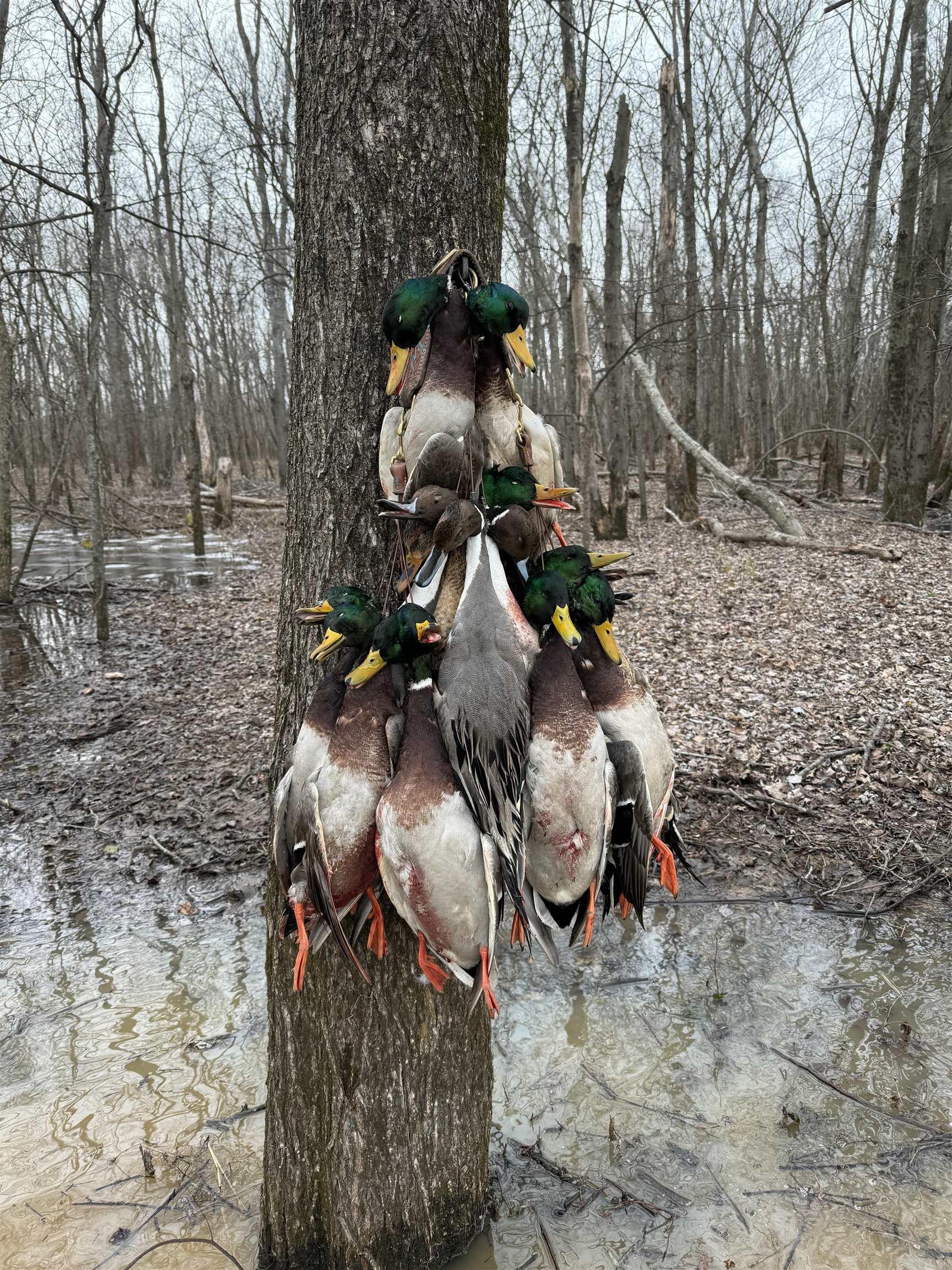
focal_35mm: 24
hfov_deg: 56.8
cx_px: 476
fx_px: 880
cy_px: 635
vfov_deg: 71.6
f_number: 1.78
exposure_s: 1/165
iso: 64
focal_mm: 6.76
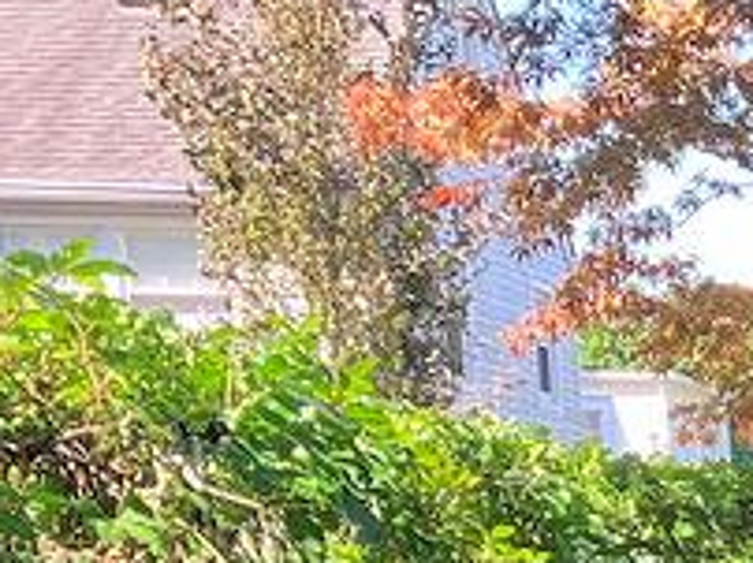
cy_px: 1230
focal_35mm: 140
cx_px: 1778
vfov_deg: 9.6
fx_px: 3042
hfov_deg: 11.7
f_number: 1.8
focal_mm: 3.99
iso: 32
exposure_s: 1/121
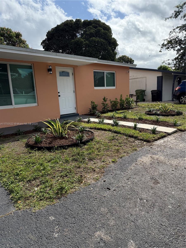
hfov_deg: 56.8
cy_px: 124
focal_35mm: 24
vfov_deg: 71.6
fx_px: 172
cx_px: 93
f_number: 1.78
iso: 125
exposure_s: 1/6711
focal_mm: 6.76
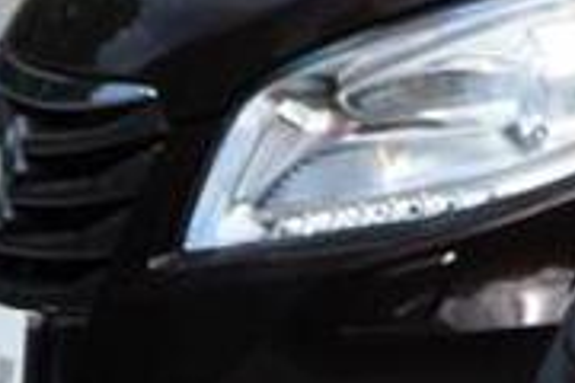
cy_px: 203
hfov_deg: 3.2
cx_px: 556
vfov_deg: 2.1
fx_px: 10397
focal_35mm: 651
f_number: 5.6
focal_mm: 92
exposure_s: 1/320
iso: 250
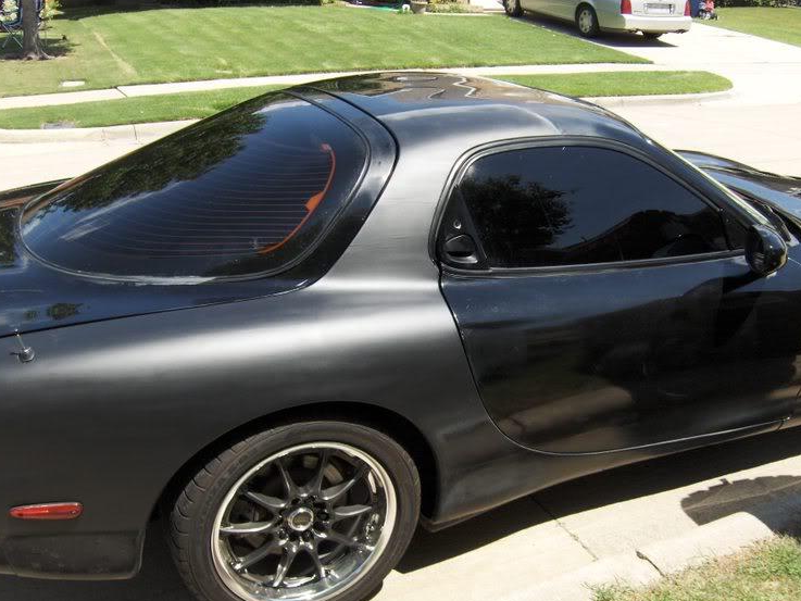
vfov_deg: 37.7
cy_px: 290
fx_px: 879
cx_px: 423
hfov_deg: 48.9
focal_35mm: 38
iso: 100
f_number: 4.3
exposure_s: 1/529
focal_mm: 7.5
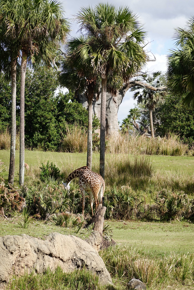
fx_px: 1212
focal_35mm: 150
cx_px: 97
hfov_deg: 9.1
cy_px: 145
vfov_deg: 13.7
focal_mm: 54.62
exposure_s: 1/400
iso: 100
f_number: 4.5
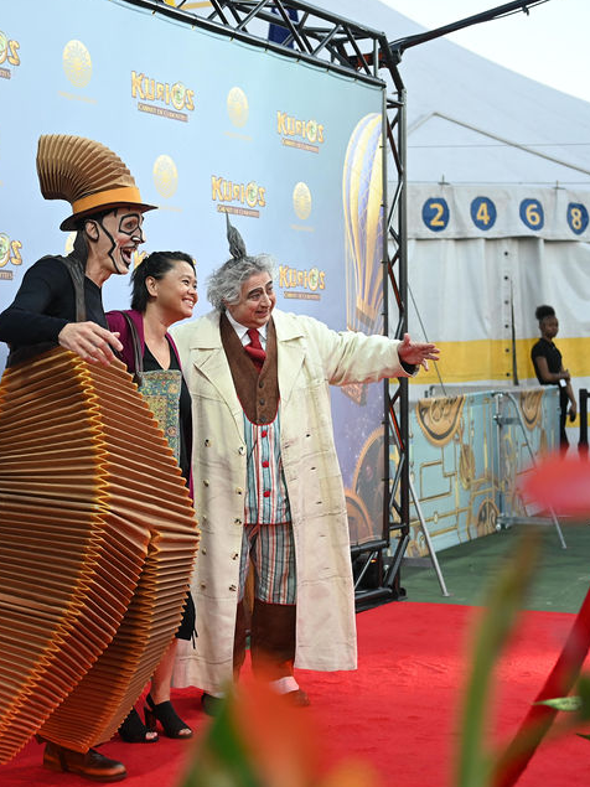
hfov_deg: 23.4
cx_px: 140
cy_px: 384
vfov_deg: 31.2
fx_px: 1409
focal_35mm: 62
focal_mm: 40
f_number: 3.2
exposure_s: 1/400
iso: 640
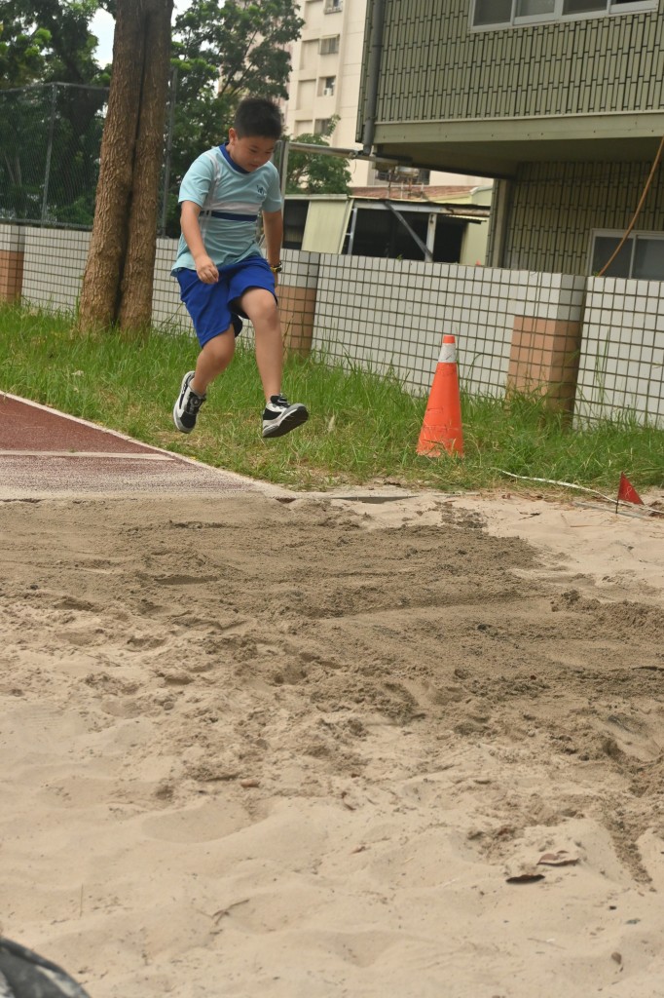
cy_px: 499
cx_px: 332
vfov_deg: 36.9
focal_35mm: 54
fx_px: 1495
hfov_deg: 25.0
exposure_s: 1/2500
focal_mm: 36
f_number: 5.3
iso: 1000
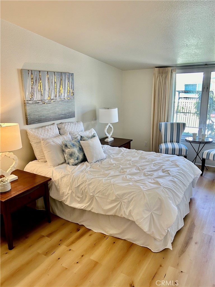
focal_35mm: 26
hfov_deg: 53.1
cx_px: 108
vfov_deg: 67.3
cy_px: 144
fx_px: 215
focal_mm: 5.7
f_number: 1.5
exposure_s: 1/120
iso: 125
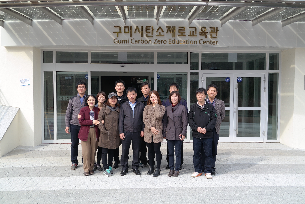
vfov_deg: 36.9
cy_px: 102
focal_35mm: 36
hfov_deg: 53.1
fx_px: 305
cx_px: 152
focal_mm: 24
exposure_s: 1/160
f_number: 5
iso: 100
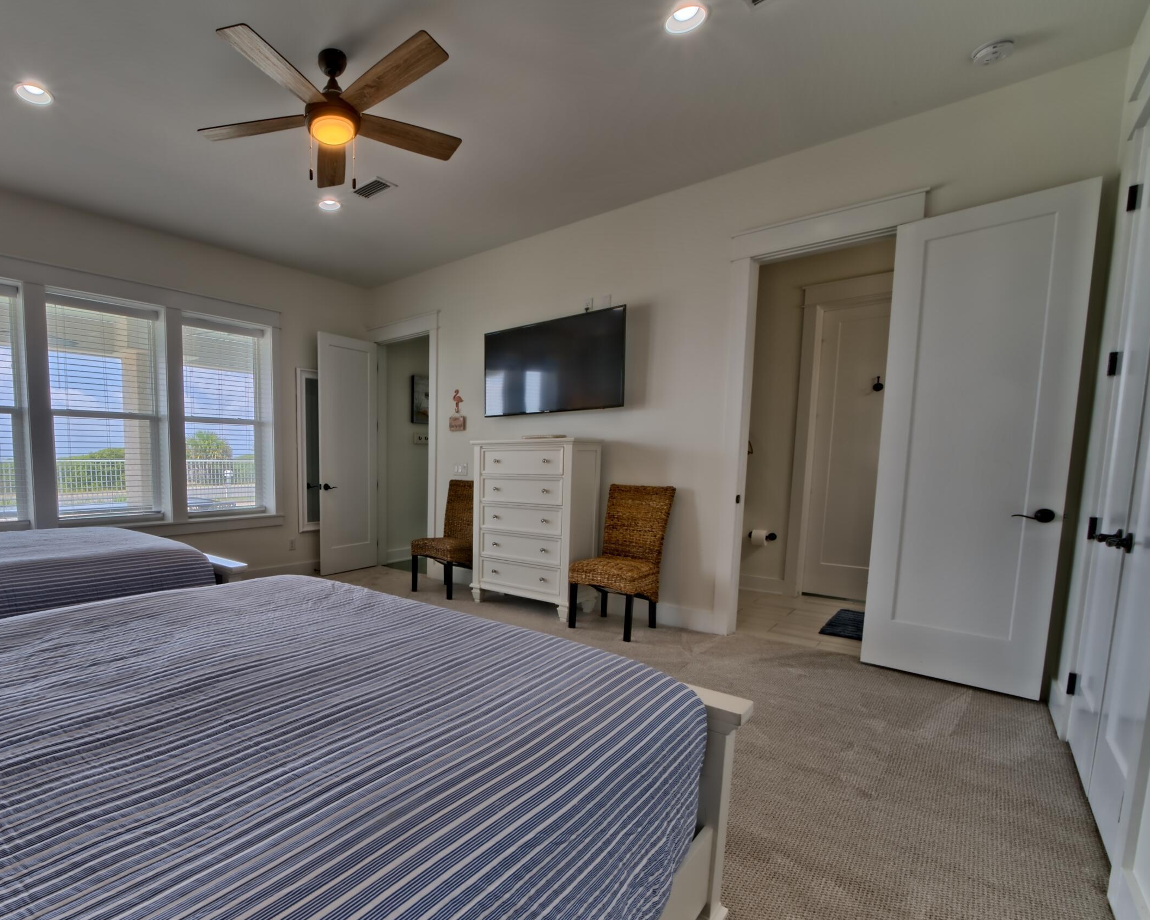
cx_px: 384
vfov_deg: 79.9
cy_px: 526
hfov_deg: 89.8
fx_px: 545
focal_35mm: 16
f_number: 19
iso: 200
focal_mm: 12
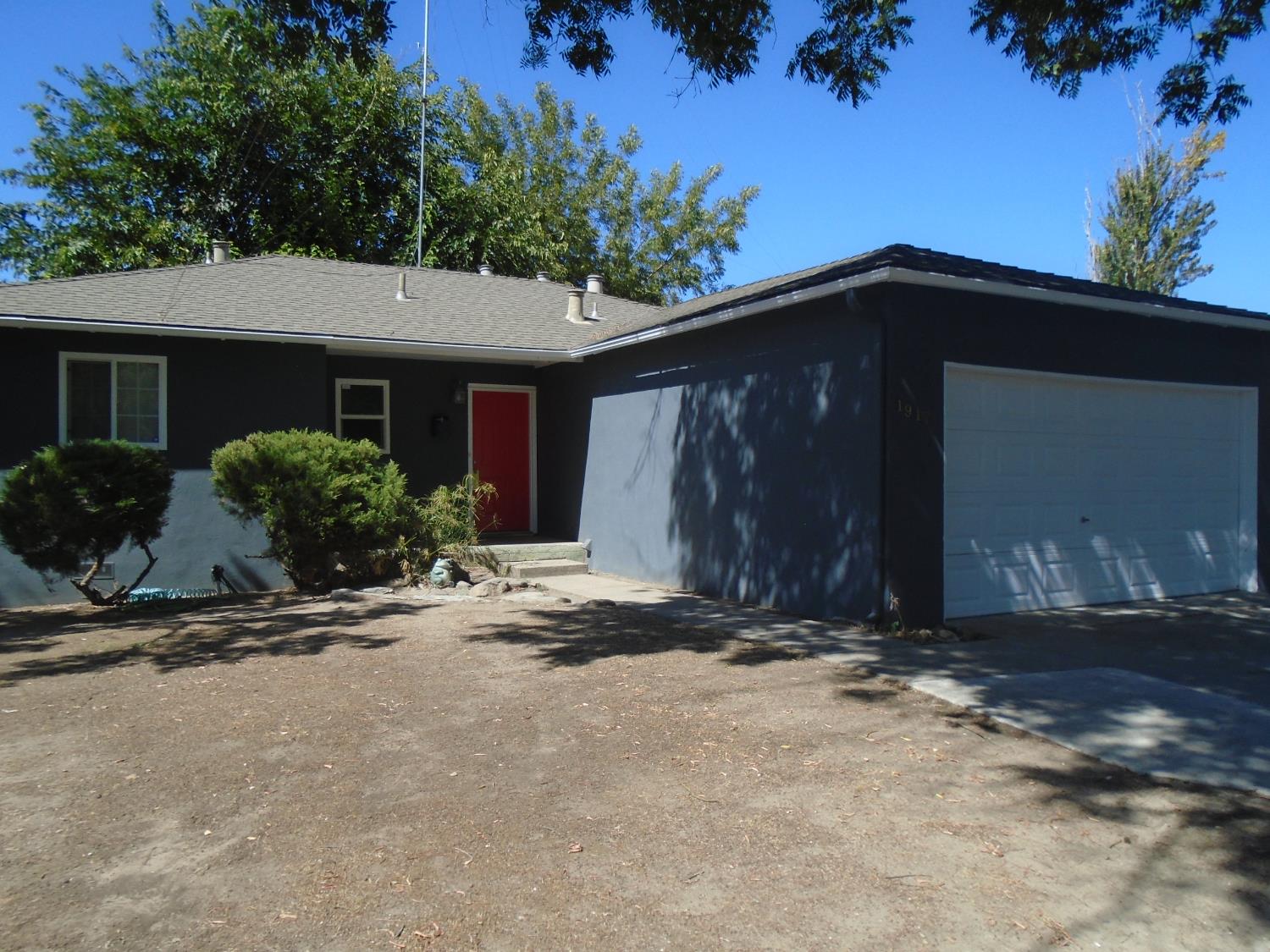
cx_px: 635
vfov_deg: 53.1
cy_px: 476
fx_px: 954
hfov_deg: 67.3
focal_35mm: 26
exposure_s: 1/800
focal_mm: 4.6
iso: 100
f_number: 3.2
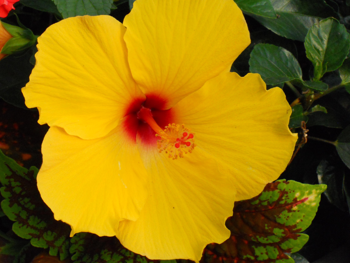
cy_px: 127
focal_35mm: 149
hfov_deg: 13.3
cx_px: 170
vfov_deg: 10.0
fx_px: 1507
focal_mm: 25
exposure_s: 1/250
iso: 500
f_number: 6.6
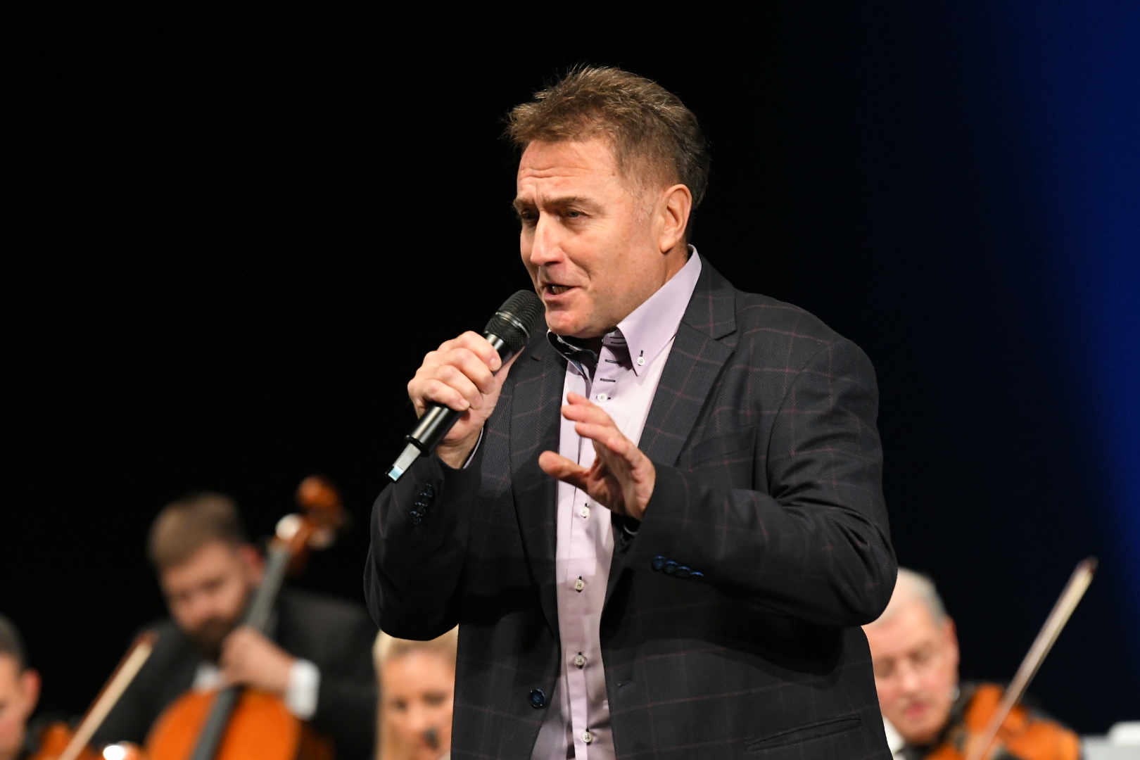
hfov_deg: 6.9
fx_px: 9499
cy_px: 380
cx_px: 570
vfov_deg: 4.6
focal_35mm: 300
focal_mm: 200
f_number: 4
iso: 3200
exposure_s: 1/320
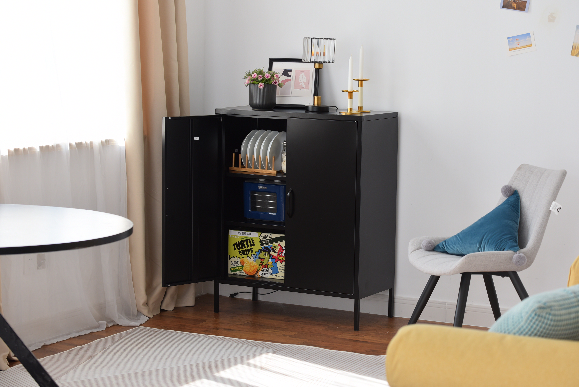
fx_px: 1448
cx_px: 290
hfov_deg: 22.6
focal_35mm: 90
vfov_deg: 15.2
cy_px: 194
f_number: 5.6
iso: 200
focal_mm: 90
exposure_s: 1/125
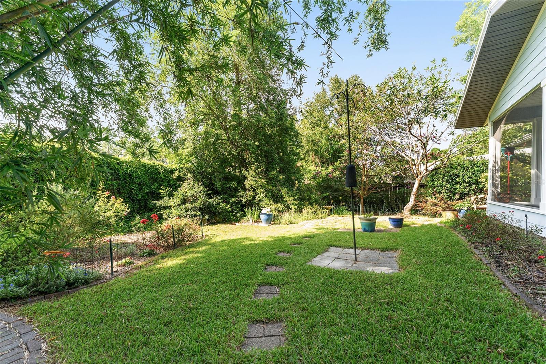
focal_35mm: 14
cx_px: 273
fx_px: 212
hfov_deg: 104.3
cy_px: 182
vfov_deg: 81.2
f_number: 7.1
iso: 400
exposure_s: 1/80
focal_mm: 14
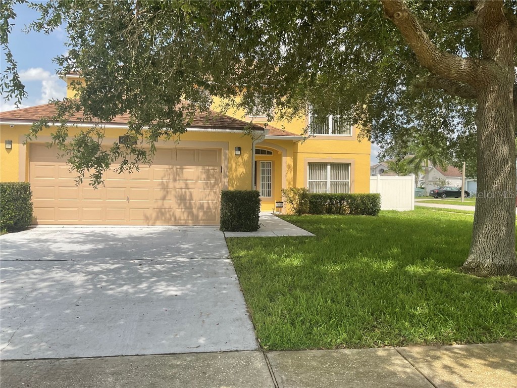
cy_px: 194
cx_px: 258
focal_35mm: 29
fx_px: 433
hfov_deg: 61.7
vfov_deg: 48.2
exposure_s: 1/1221
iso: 16
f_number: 1.8
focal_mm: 3
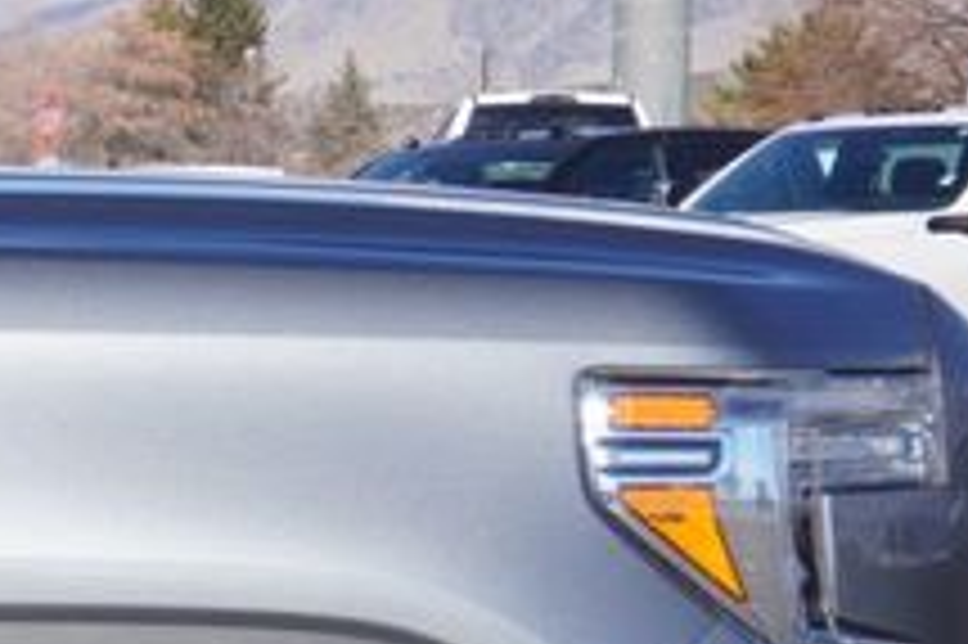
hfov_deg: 9.2
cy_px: 743
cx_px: -1121
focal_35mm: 207
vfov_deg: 6.6
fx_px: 5572
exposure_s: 1/125
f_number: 10
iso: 100
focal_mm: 29
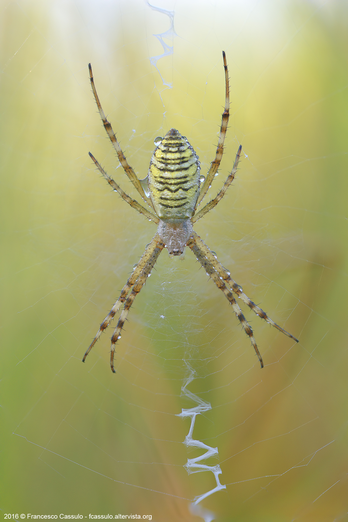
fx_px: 2286
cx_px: 174
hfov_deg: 8.7
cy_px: 261
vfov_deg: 13.0
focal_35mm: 158
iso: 100
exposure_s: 1/160
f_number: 5.6
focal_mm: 105
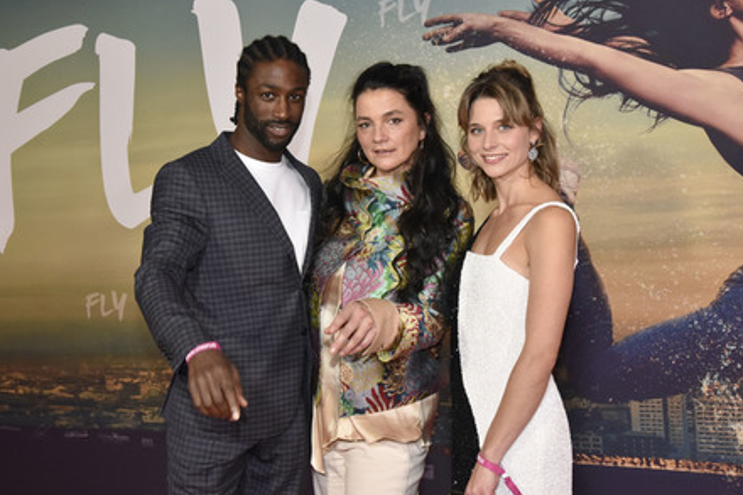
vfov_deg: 31.2
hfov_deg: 45.4
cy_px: 252
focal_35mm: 43
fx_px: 887
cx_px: 364
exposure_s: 1/250
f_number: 8
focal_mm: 42
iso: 4000
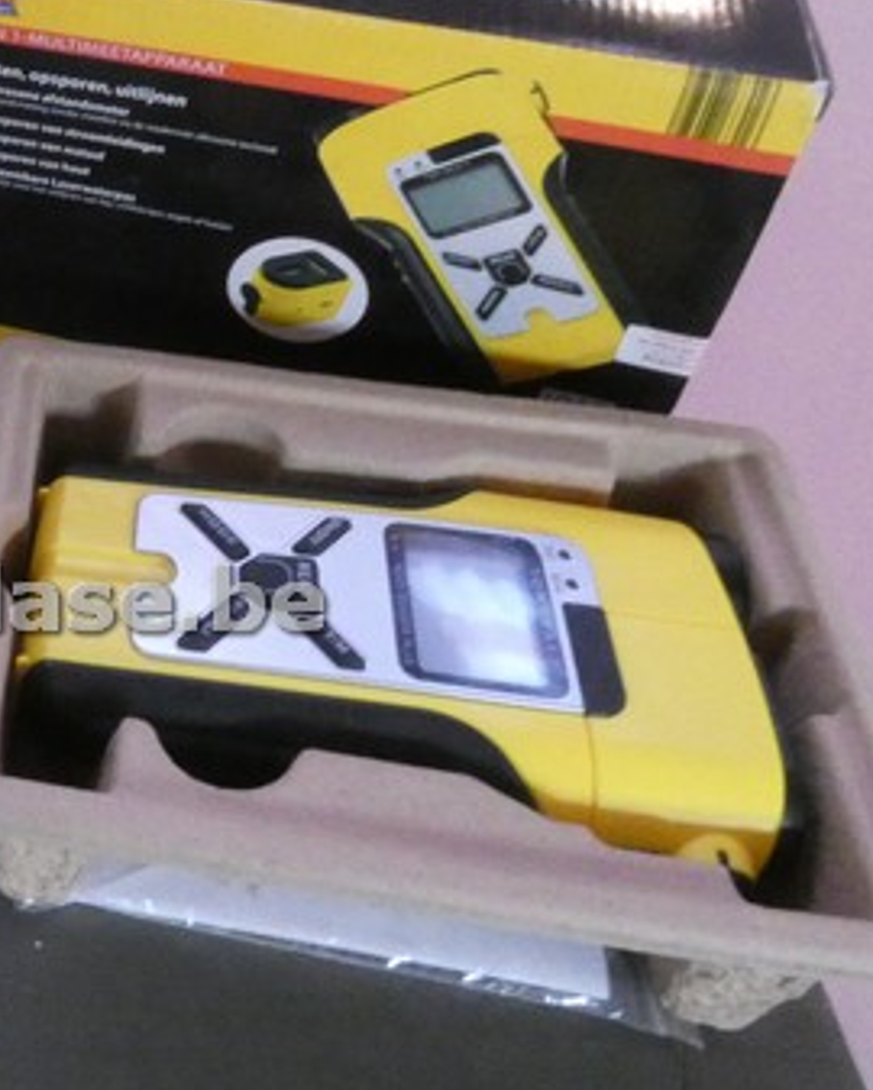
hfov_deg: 31.3
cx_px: -108
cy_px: 268
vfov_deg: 42.4
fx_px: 1355
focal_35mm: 42
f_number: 8
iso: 1600
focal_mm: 3.6
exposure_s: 1/60
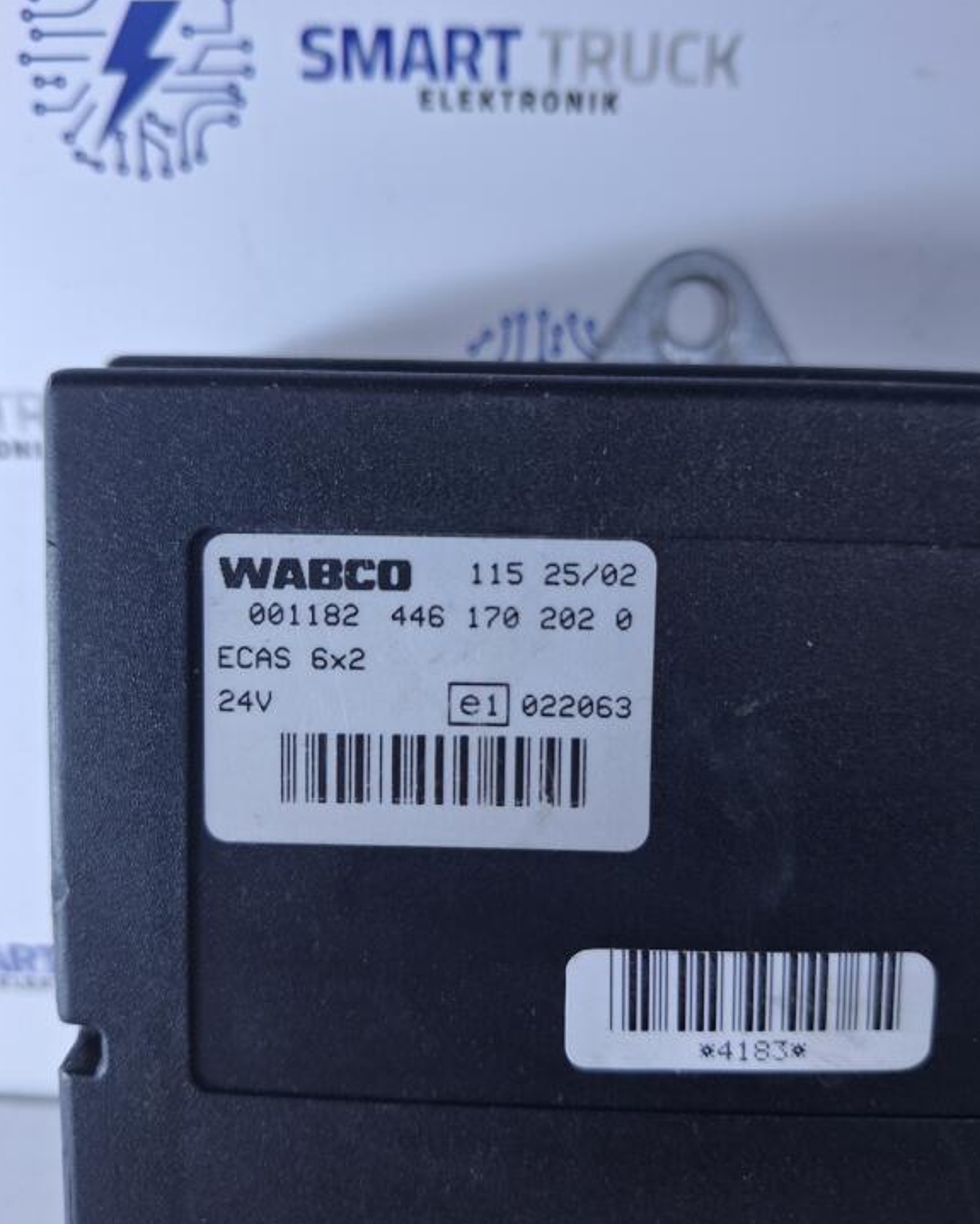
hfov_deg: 56.8
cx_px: 503
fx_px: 906
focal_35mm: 25
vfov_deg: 68.1
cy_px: 621
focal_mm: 5.54
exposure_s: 1/50
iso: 160
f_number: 1.8
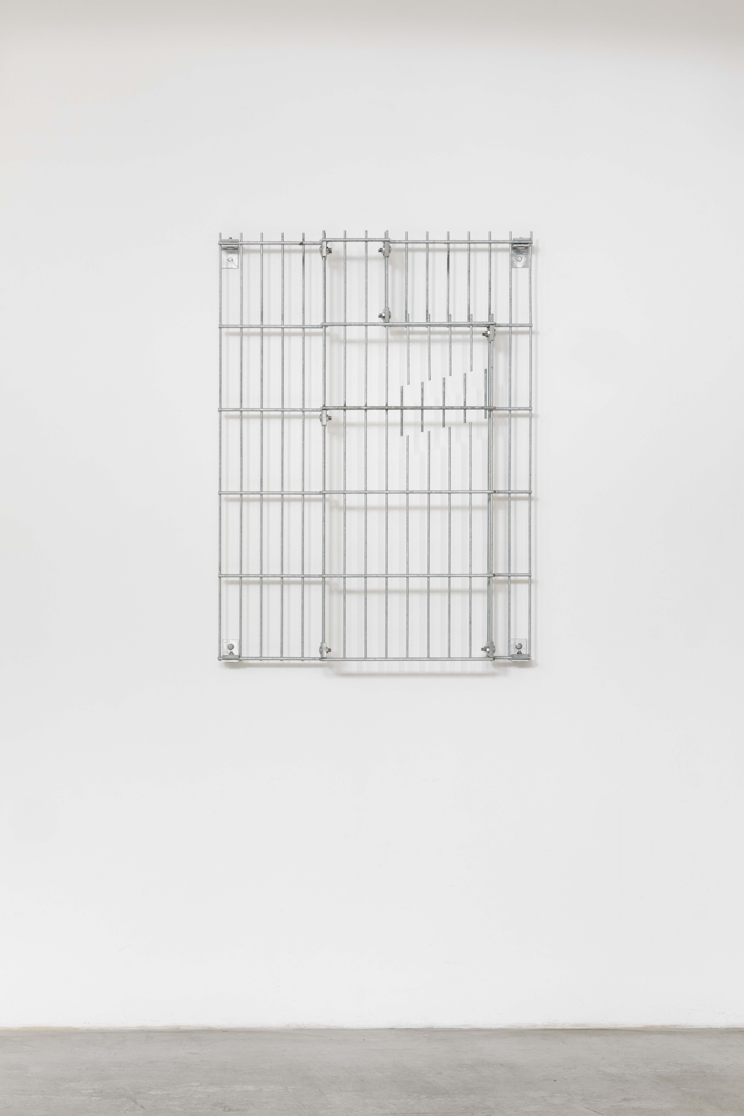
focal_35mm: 105
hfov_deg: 13.0
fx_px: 3254
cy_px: 558
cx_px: 372
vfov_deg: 19.5
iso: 400
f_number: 16
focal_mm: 105
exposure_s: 4
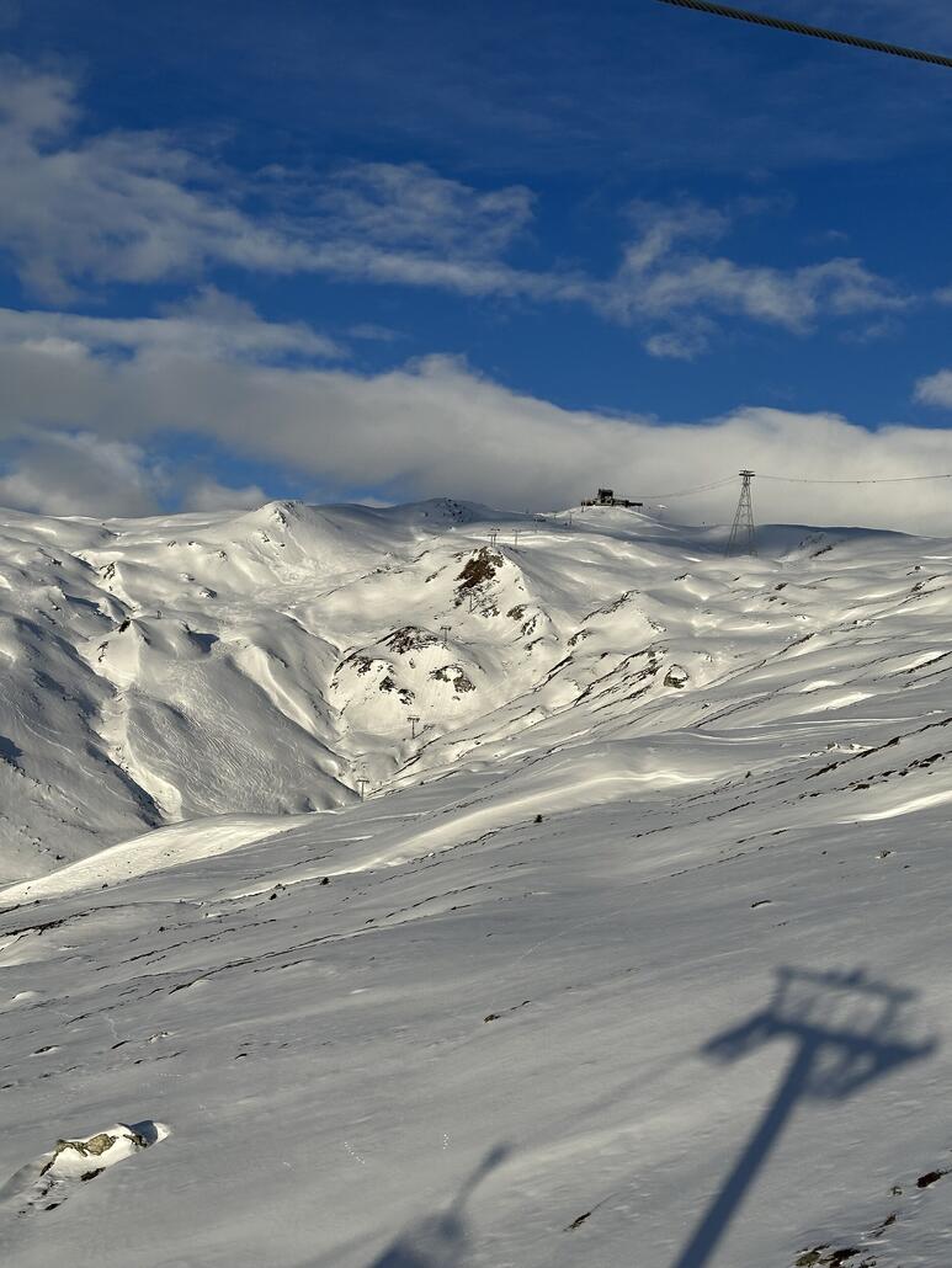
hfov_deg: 30.3
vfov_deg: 39.6
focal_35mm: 48
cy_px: 634
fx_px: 1759
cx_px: 476
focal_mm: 6.86
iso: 64
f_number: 1.78
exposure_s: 1/9804
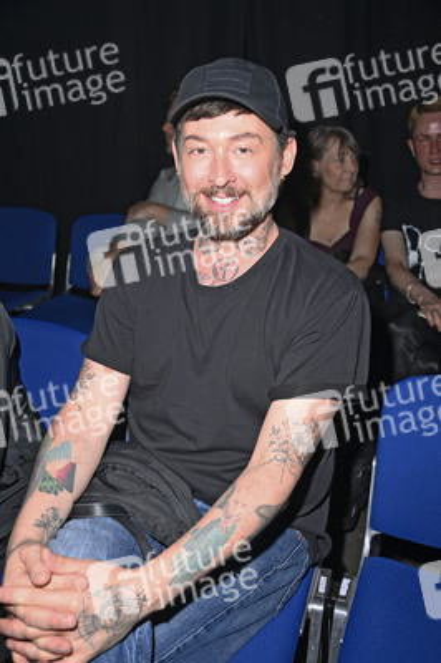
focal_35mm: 38
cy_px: 332
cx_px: 220
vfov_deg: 50.7
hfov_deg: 35.0
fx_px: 699
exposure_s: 1/125
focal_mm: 38
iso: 1000
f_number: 5.6
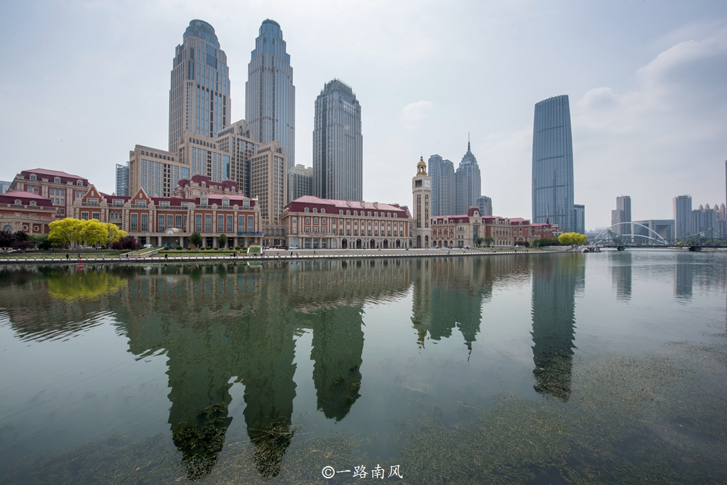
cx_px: 364
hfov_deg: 104.2
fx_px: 283
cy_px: 242
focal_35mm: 14
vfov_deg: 81.3
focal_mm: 14
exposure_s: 1/100
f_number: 16
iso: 125
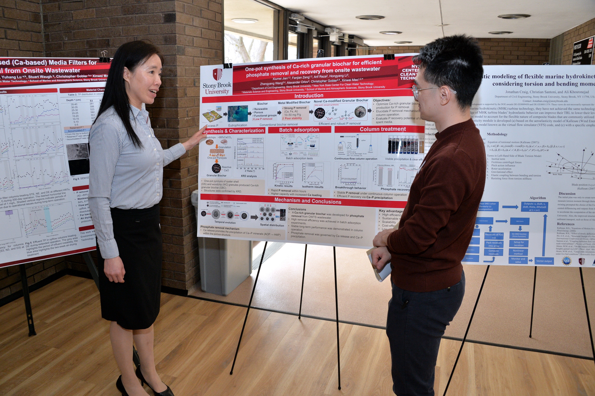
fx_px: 463
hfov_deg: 65.5
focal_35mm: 28
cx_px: 298
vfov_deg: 46.4
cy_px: 198
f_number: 5.6
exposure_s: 1/125
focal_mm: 28
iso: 1600
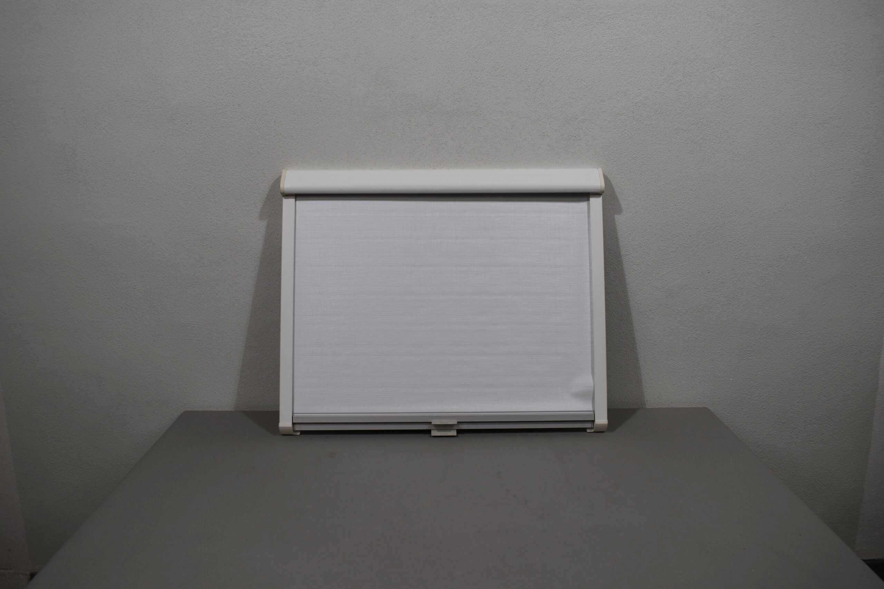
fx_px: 737
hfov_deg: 61.9
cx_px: 442
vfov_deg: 43.6
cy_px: 294
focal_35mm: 30
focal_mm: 20
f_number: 5.6
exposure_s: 1/125
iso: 200
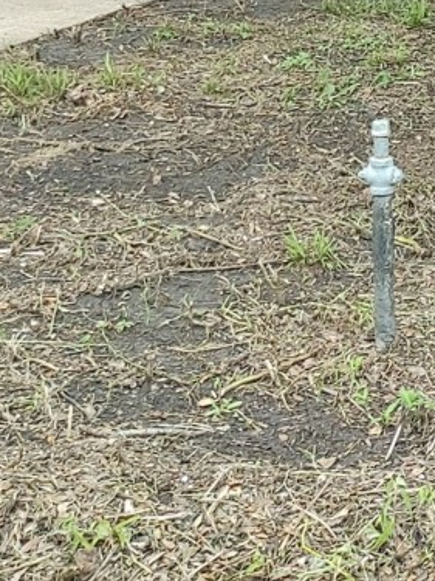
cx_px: 469
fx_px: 2129
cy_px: -482
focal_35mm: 127
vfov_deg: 13.8
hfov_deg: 11.5
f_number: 1.8
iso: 50
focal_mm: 5.58
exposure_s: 1/172
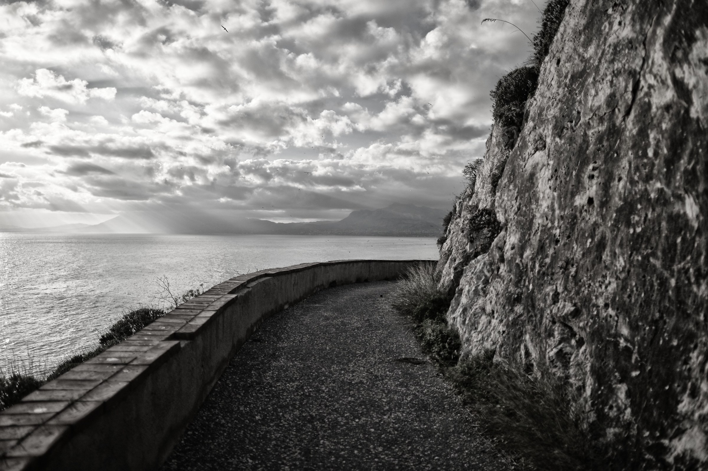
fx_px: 472
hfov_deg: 73.8
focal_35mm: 24
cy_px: 236
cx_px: 354
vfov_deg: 53.1
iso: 100
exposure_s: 1/1600
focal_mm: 24
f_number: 1.4
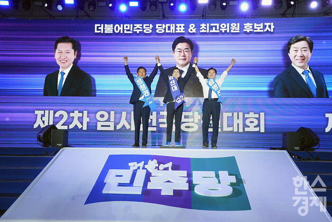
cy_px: 111
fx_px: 314
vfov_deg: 38.9
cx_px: 166
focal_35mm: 34
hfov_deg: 55.8
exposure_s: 1/160
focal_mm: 34
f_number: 9
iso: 3200
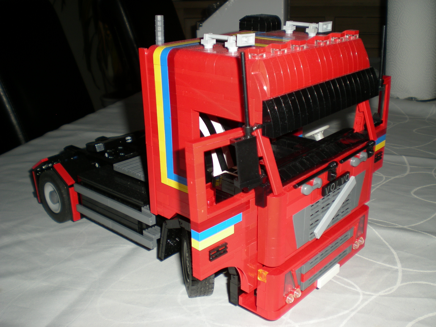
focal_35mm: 38
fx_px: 479
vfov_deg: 37.7
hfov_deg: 49.0
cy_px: 164
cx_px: 218
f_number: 3.1
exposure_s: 1/60
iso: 50
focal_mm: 6.3
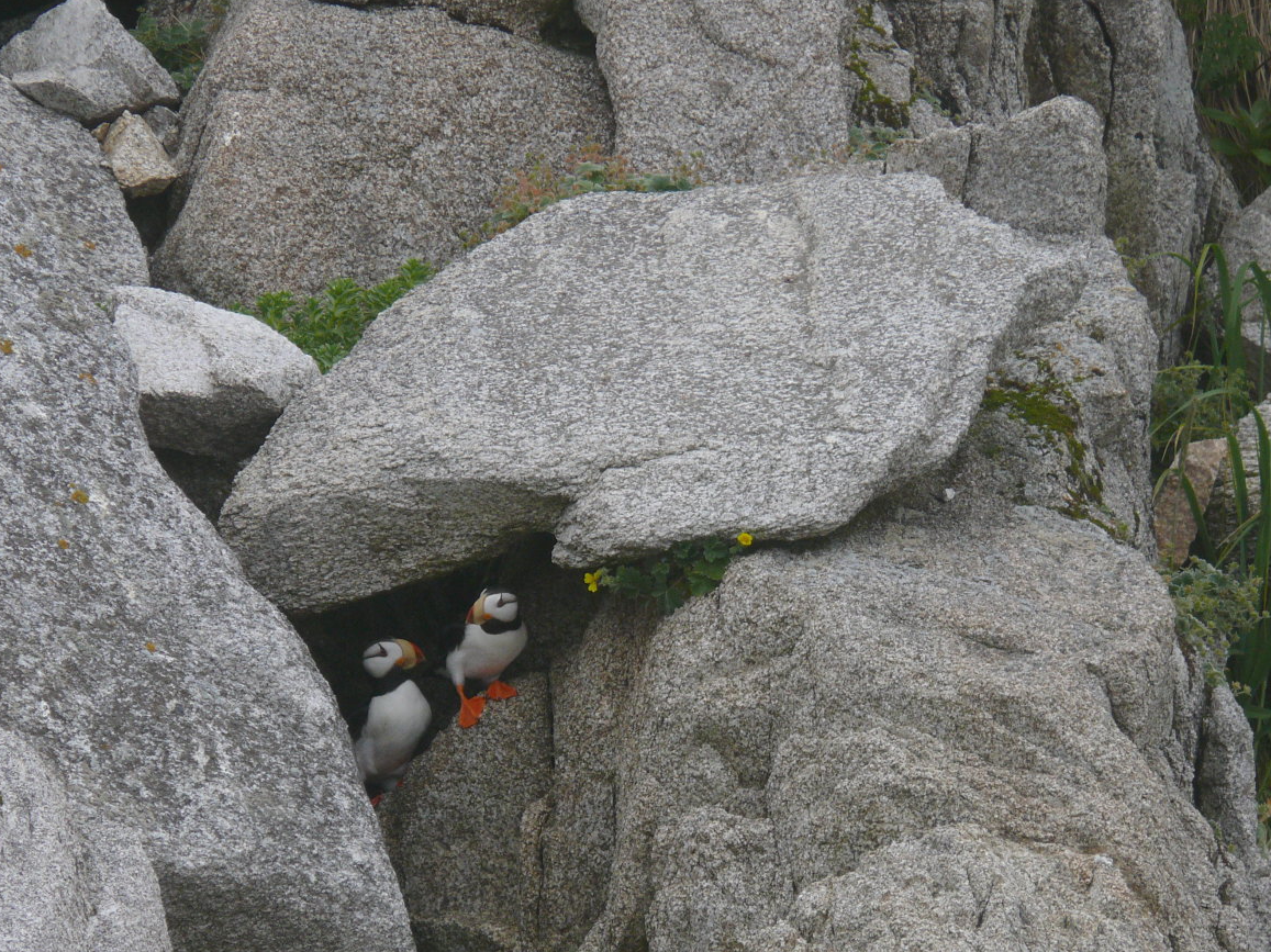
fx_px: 21326
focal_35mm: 581
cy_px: 619
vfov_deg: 2.6
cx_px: 569
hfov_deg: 3.4
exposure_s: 1/200
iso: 100
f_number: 5.6
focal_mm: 88.8
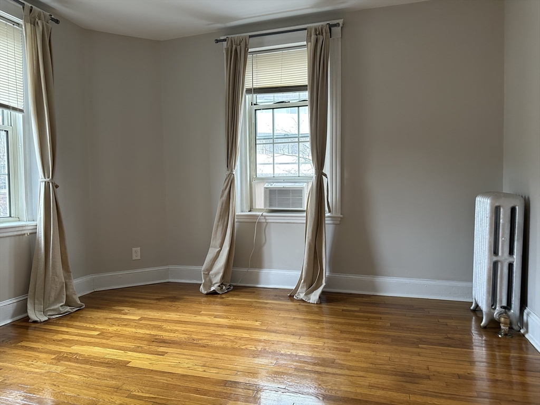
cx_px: 270
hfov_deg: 71.6
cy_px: 202
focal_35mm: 24
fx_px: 374
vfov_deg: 56.8
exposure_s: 1/60
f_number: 1.78
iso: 200
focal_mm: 6.86
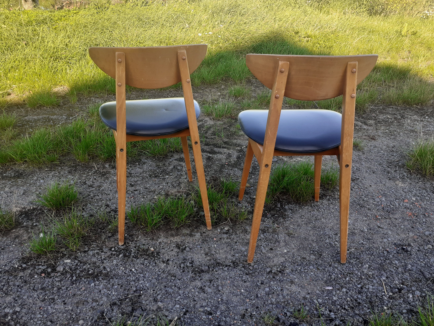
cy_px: 163
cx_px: 217
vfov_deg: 51.4
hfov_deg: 65.3
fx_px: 339
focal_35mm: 27
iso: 40
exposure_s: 1/259
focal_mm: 3.6
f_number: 1.9
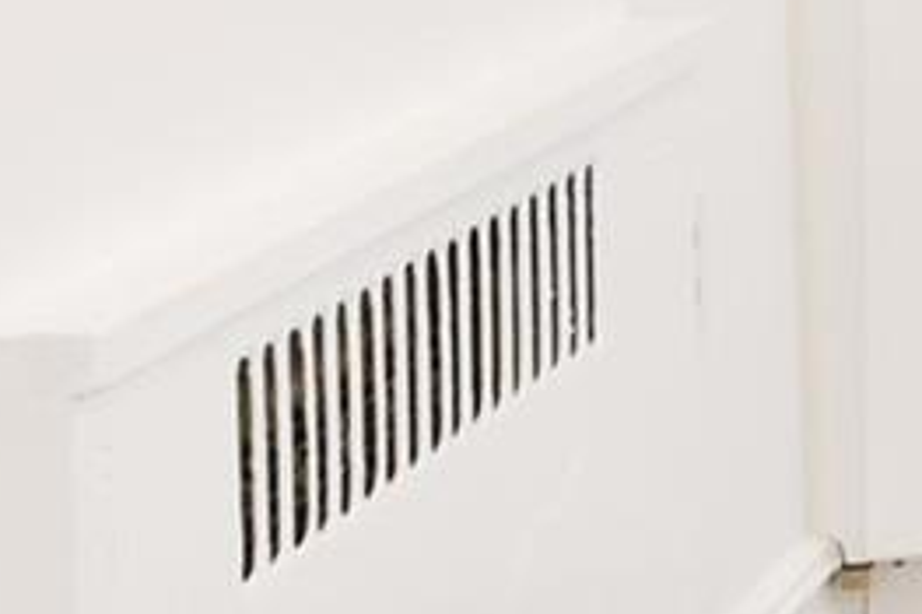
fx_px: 2995
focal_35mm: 117
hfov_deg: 10.4
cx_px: 2973
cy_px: -695
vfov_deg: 10.5
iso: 1250
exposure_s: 1/50
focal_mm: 15
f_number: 9
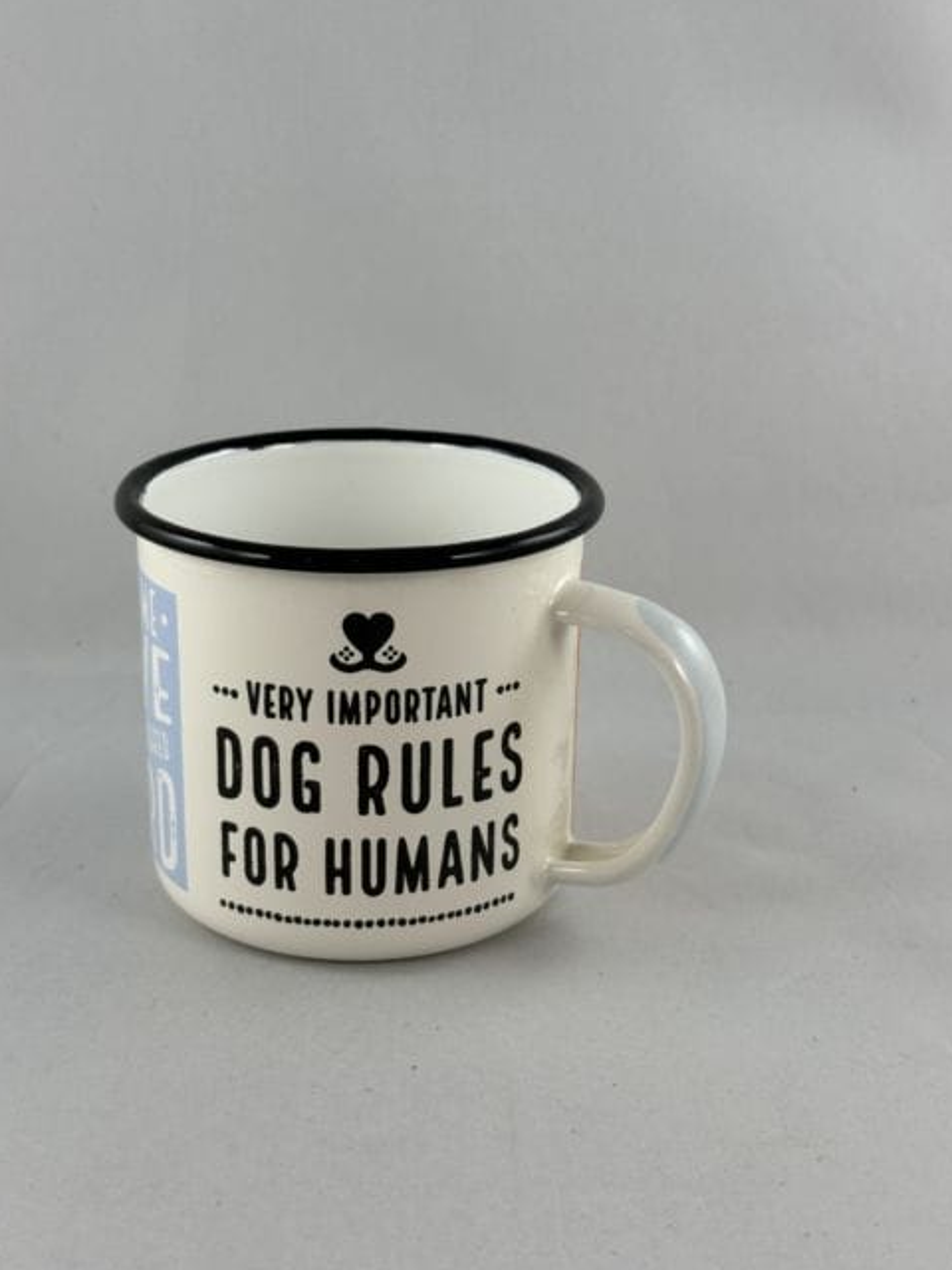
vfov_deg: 38.2
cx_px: 474
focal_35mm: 50
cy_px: 618
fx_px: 1833
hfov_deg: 29.1
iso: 64
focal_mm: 6.86
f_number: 1.78
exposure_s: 1/150
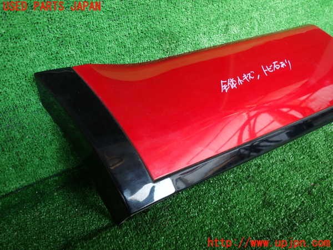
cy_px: 125
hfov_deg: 69.4
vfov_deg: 54.9
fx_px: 240
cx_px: 166
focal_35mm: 25
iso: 125
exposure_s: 1/60
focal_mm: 4.5
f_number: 2
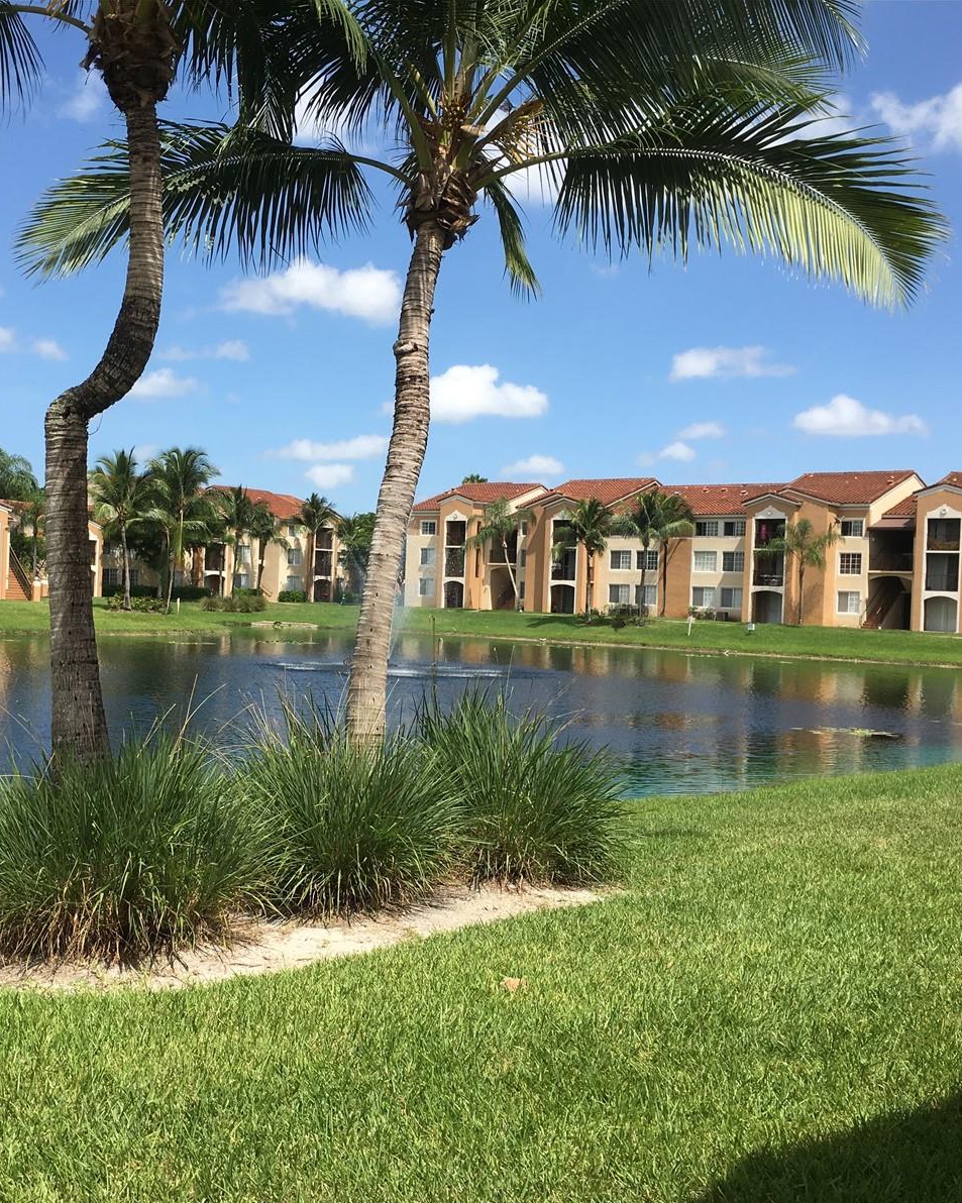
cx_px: 345
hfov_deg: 38.8
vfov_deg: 47.9
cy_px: 605
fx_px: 1353
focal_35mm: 38
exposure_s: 1/1538
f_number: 2.2
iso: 25
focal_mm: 4.15
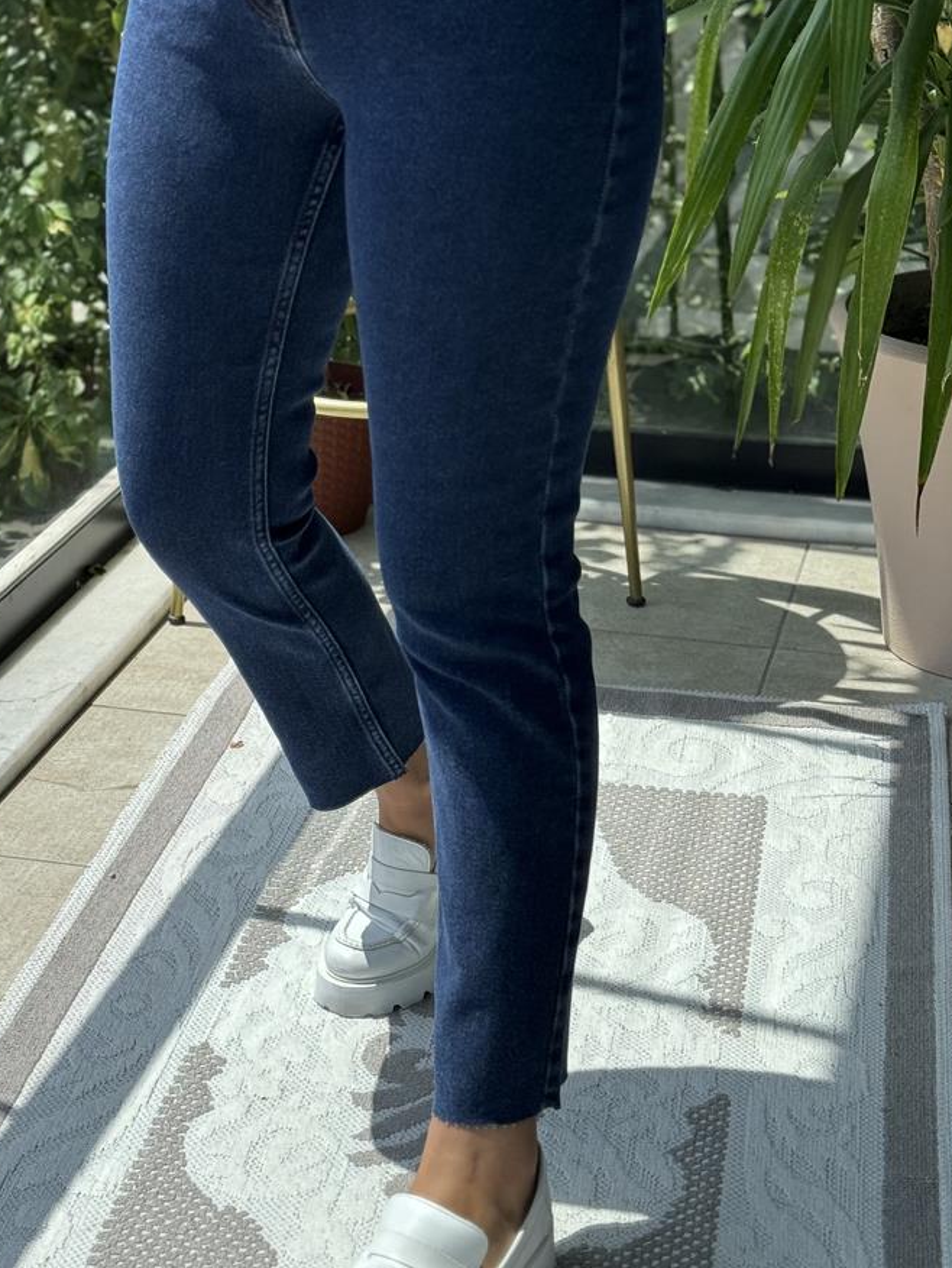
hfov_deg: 20.2
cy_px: 565
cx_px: 378
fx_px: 2674
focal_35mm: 73
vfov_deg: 26.6
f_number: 1.78
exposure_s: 1/876
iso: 64
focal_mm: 6.76
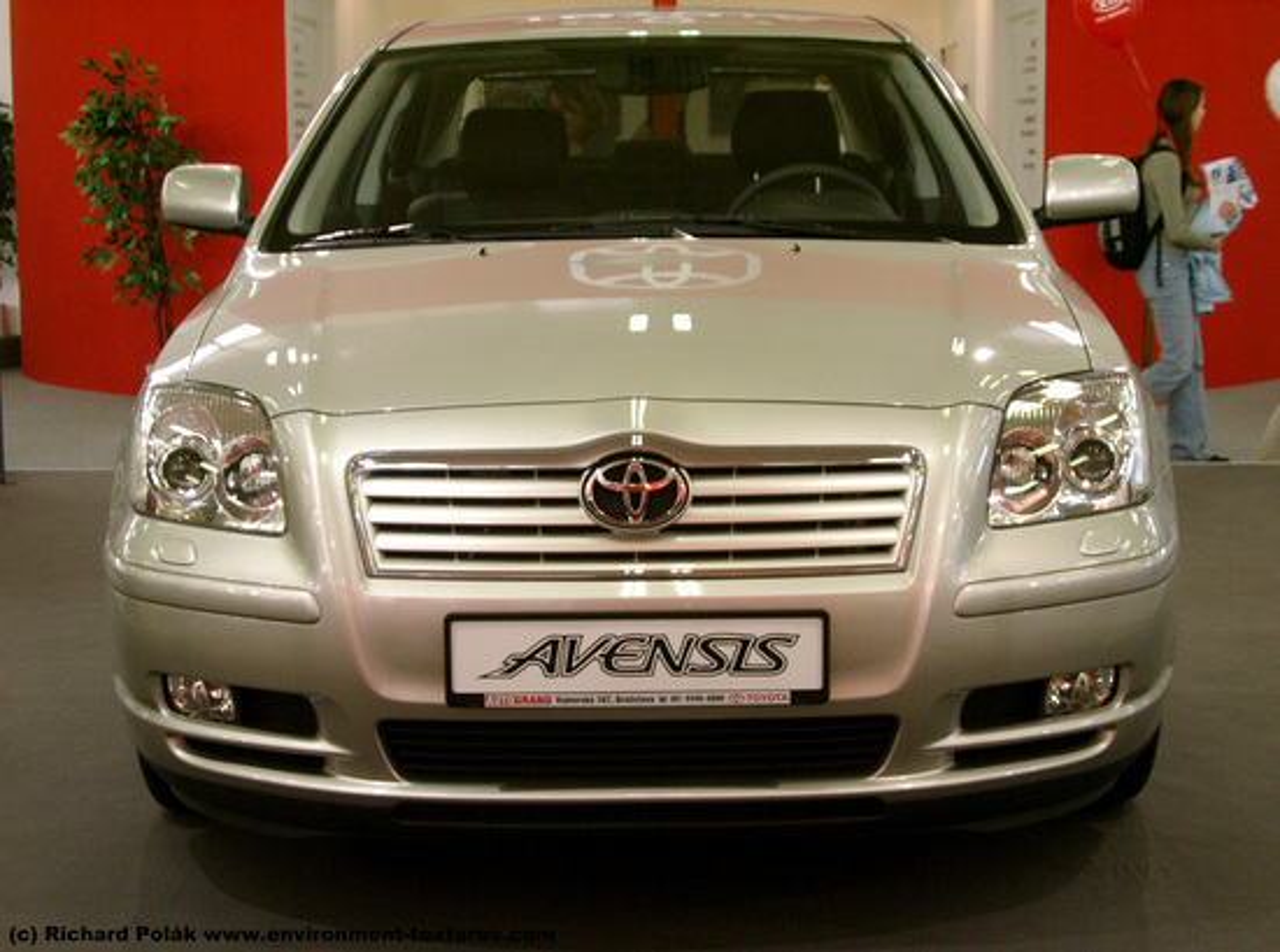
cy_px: 476
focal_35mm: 62
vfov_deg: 23.5
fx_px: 2286
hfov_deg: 31.3
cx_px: 640
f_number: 3.4
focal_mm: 12.6
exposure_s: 1/60
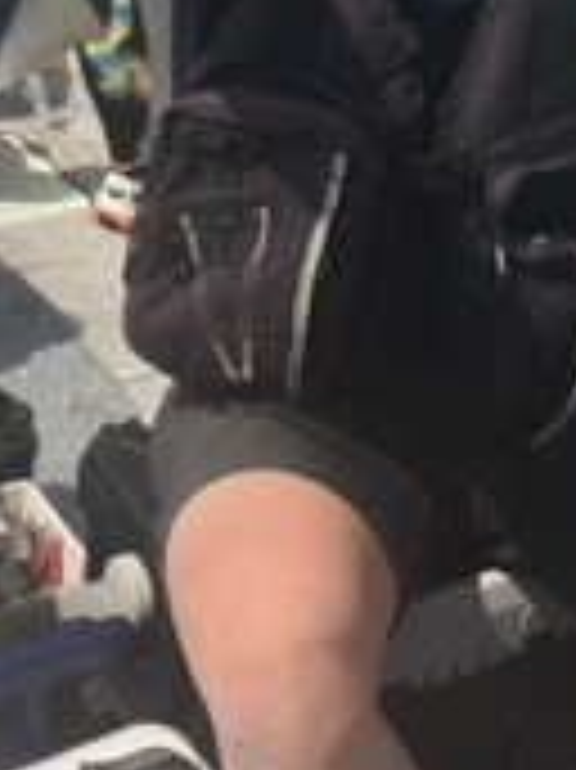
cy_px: -9
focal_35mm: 68
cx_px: 162
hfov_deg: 21.4
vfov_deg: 26.9
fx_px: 1511
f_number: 2.2
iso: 25
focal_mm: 4.15
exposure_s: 1/1832
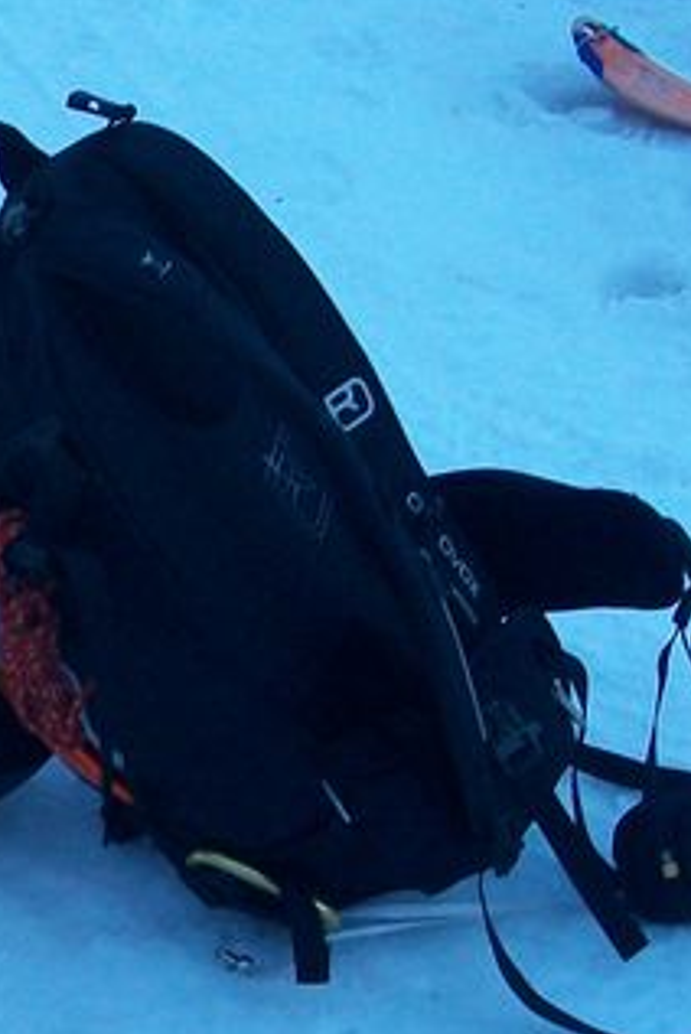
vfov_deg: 19.5
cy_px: 747
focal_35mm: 104
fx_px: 2988
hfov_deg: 13.1
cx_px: 37
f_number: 2.8
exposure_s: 1/200
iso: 80
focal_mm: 5.7
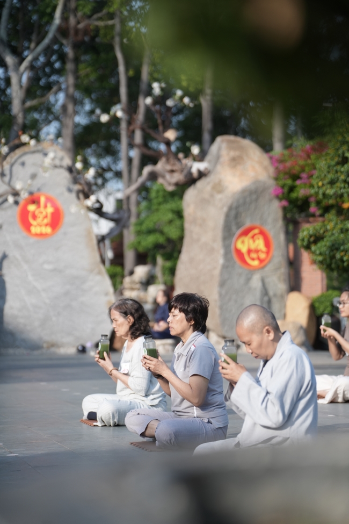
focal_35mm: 100
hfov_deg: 13.7
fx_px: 1454
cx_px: 174
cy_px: 262
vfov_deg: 20.4
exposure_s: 1/3200
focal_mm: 100
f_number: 2.8
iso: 500
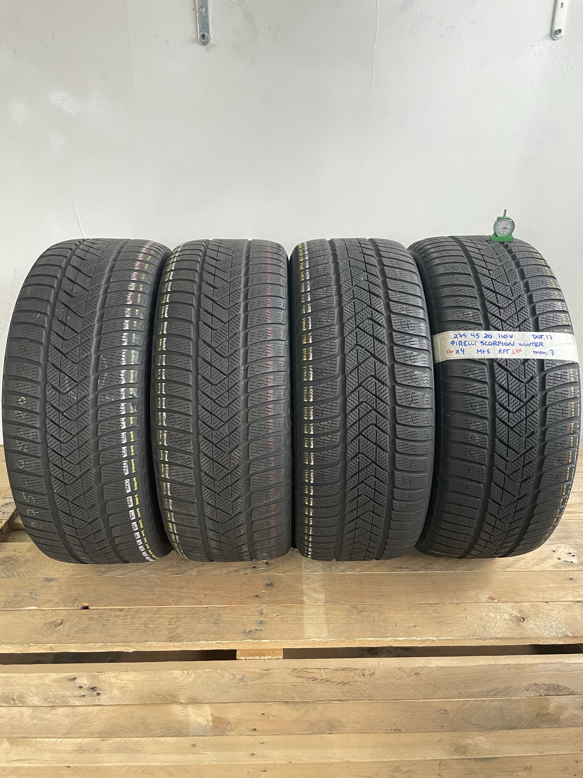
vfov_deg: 67.3
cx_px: 292
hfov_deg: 53.1
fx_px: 584
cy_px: 389
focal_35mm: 26
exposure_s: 1/50
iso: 500
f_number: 1.6
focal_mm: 4.2
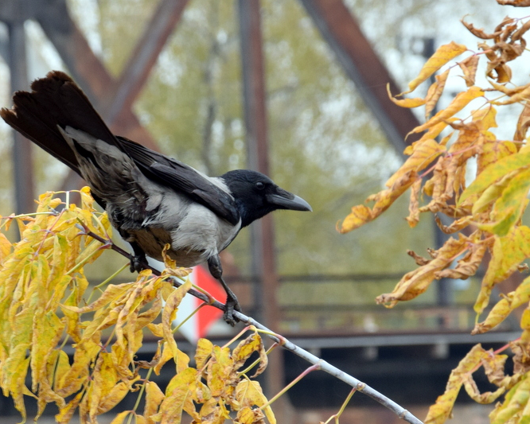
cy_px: 211
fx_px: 2604
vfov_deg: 9.3
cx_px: 222
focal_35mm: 166
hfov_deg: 11.6
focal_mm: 98
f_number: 8
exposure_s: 1/160
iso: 400
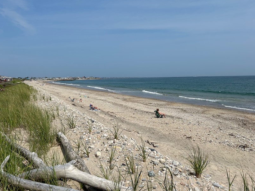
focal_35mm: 33
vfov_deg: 42.8
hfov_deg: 55.4
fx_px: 243
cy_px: 81
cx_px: 124
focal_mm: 5.7
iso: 50
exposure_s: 1/10309
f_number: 1.5
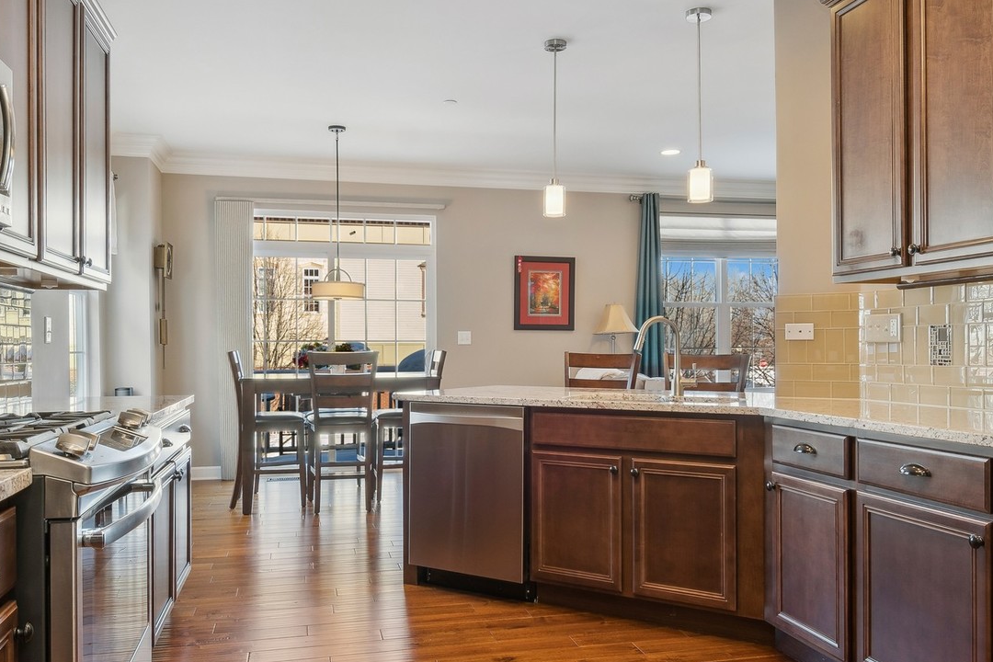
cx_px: 498
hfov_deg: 67.4
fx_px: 745
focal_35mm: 27
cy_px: 363
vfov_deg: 47.9
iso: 320
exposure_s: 1/10
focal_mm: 12
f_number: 8
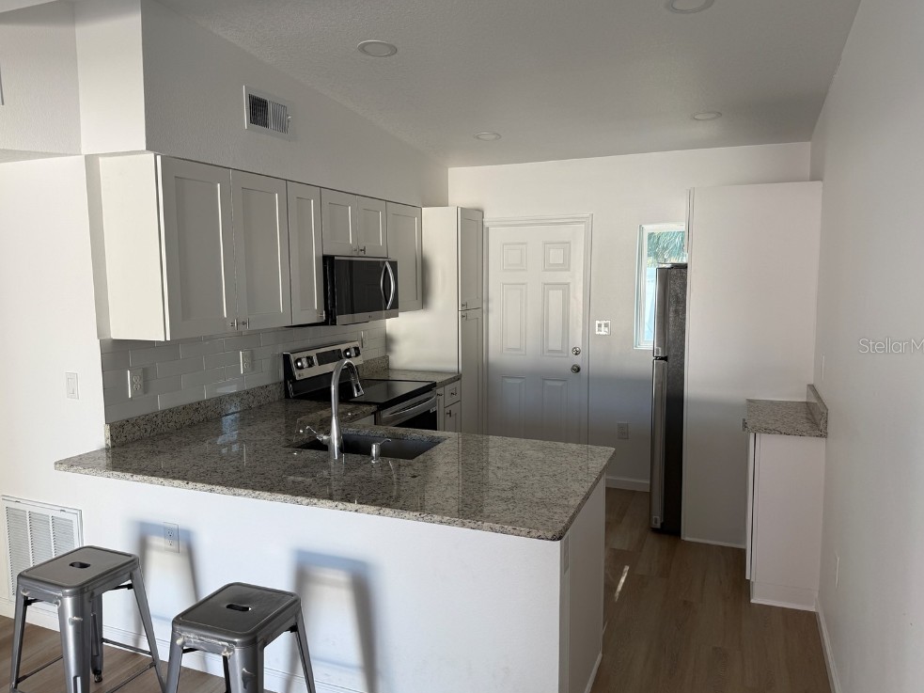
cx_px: 466
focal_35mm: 25
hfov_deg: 69.4
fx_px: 667
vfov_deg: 54.9
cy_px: 345
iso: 80
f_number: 1.78
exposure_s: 1/125
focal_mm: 6.76
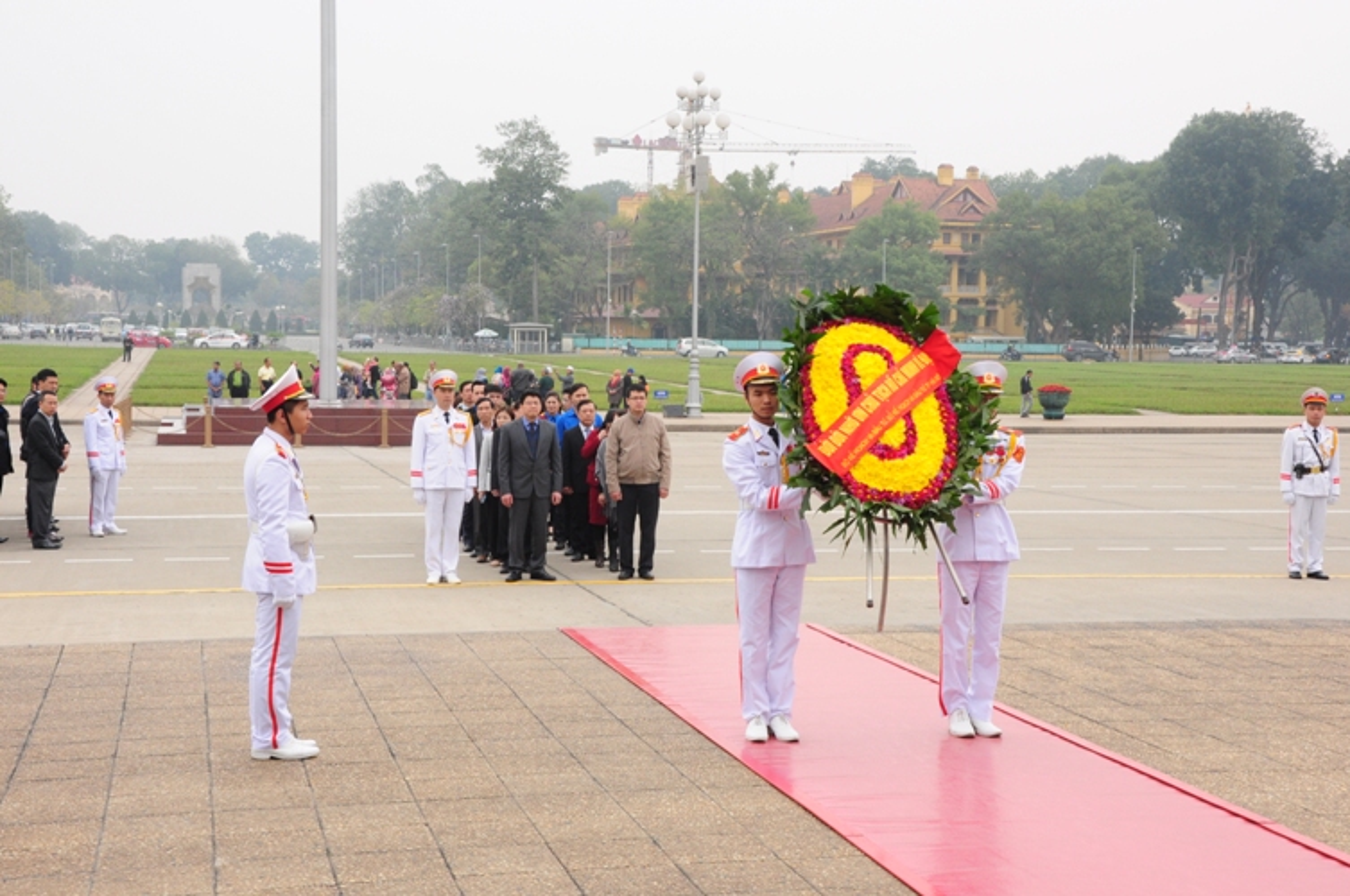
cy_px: 448
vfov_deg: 25.7
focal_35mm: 52
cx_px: 675
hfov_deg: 37.9
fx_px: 1966
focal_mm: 35
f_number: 13
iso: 500
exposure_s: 1/125
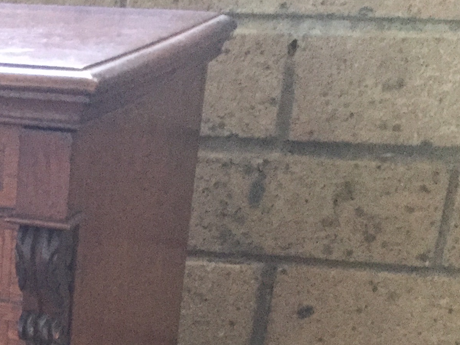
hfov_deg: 21.1
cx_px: -126
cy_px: 420
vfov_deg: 16.6
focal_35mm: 85
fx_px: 1130
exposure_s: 1/33
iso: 250
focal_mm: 3.3
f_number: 2.4
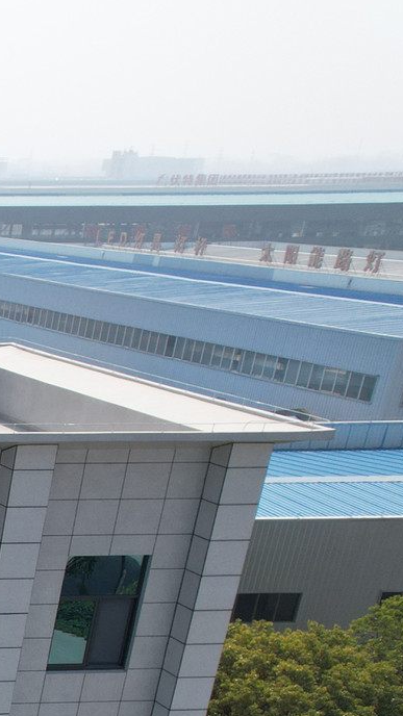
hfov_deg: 12.7
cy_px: 681
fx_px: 1273
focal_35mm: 67
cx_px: -634
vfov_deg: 29.7
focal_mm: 8.38
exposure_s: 1/2000
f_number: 2.8
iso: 130
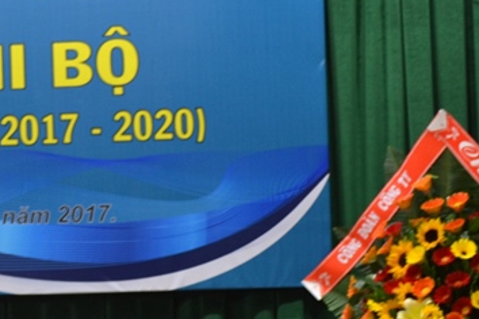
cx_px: -110
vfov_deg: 10.5
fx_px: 1730
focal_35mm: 130
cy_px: 186
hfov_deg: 15.2
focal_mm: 30
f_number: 4.5
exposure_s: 1/5
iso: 400
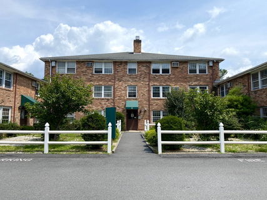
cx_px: 134
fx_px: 200
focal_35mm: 26
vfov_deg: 53.0
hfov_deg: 67.3
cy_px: 100
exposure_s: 1/4115
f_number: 1.8
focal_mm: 4.25
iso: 32
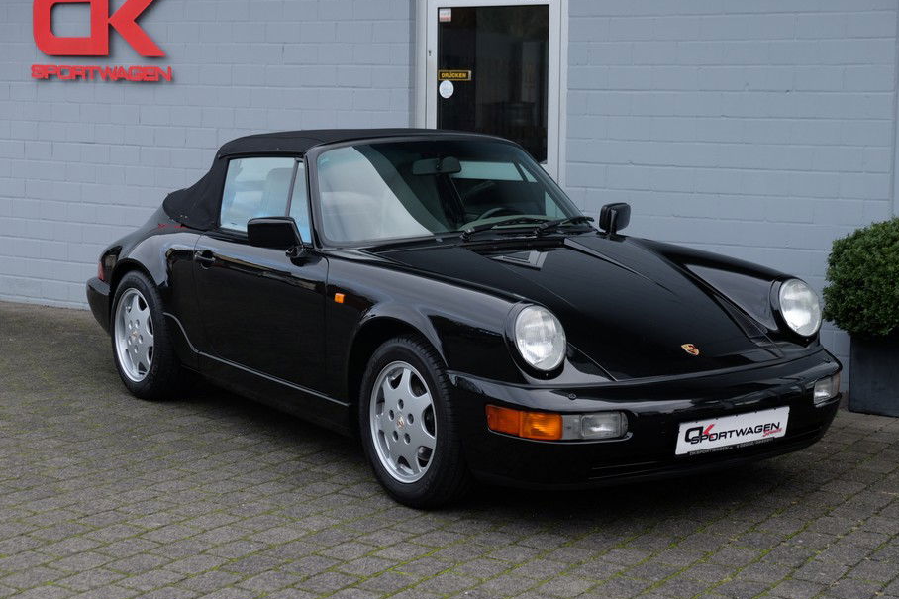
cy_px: 293
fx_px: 1623
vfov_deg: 20.9
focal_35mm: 65
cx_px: 479
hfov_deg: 31.0
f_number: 3.6
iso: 200
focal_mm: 39
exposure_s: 1/240
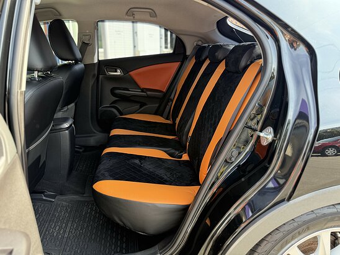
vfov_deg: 56.8
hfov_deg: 71.6
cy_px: 128
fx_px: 236
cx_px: 170
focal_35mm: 24
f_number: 1.78
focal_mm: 6.76
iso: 160
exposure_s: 1/243
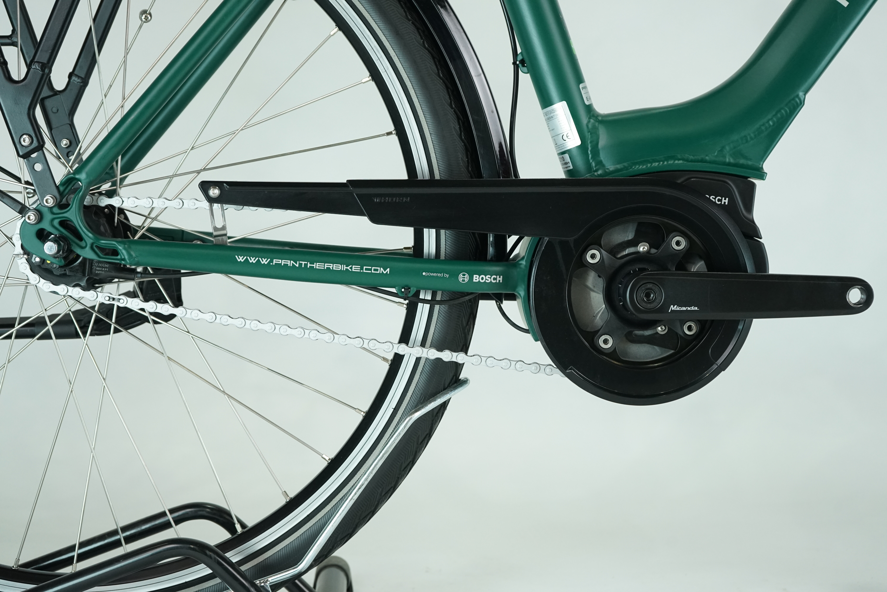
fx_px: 1454
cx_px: 444
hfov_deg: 33.9
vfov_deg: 23.0
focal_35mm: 59
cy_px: 296
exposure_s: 1/200
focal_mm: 59
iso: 1600
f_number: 5.6
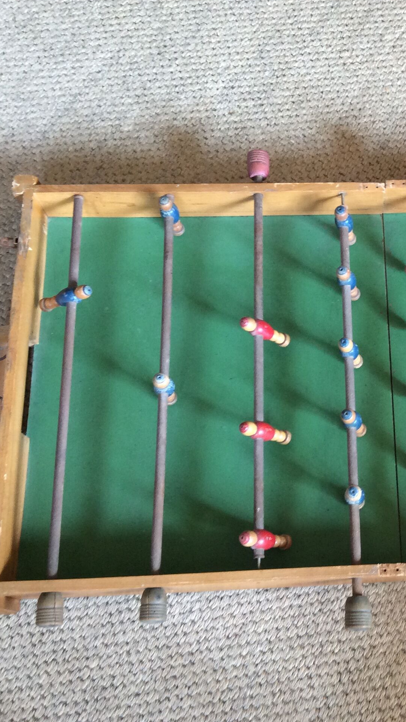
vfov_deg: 43.7
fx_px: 900
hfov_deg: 24.7
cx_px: 364
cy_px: 359
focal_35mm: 47
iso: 80
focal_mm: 3.3
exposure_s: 1/25
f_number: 2.4
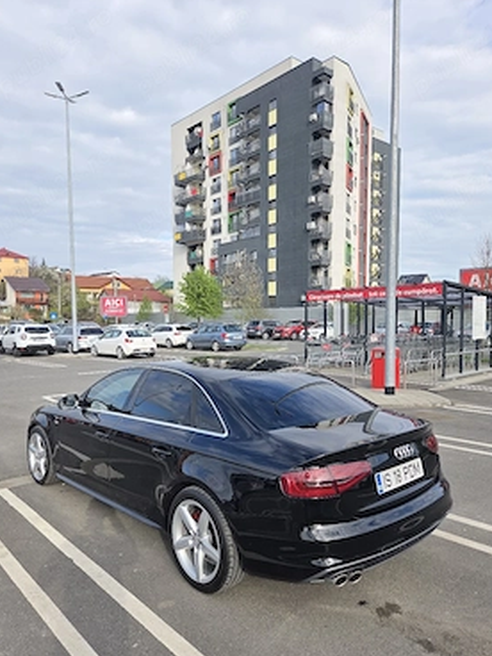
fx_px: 474
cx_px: 228
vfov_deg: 69.3
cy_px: 351
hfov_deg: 54.8
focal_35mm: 25
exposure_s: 1/1667
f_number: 1.8
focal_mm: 5.4
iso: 80
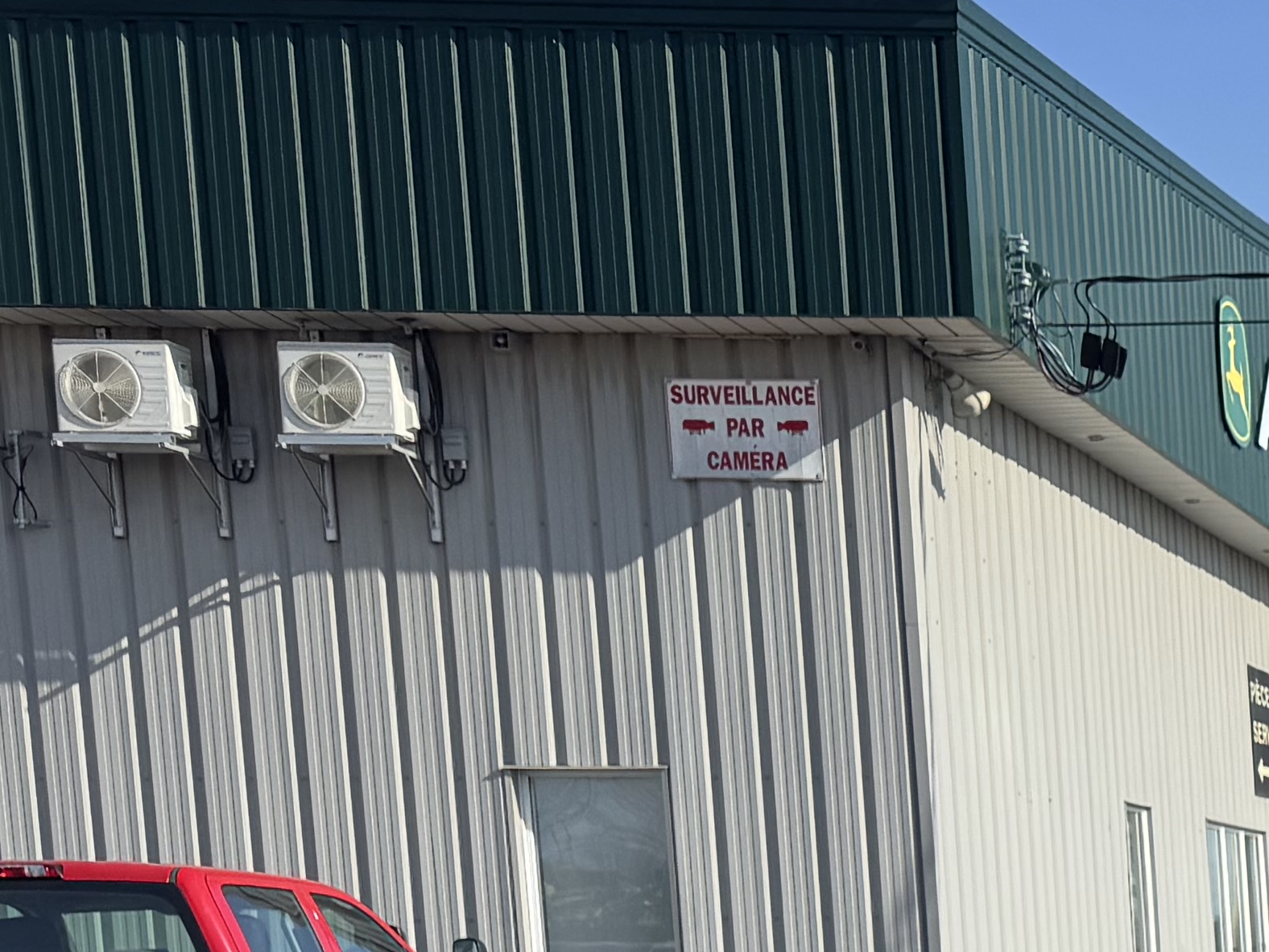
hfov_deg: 18.0
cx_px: 2284
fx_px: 3189
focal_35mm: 87
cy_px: 1407
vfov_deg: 15.7
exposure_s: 1/4608
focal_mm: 6.76
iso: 80
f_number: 1.78
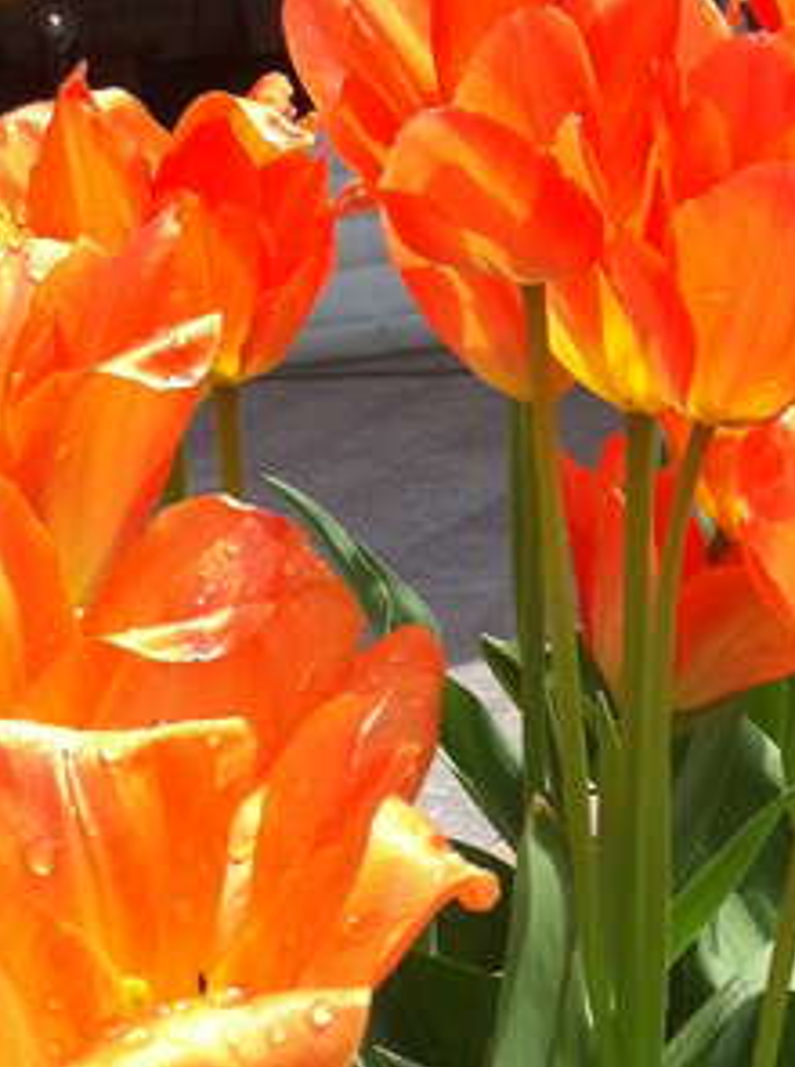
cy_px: 662
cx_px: 903
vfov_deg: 20.7
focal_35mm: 95
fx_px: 2920
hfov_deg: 15.1
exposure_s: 1/862
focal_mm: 3.85
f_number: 2.8
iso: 80
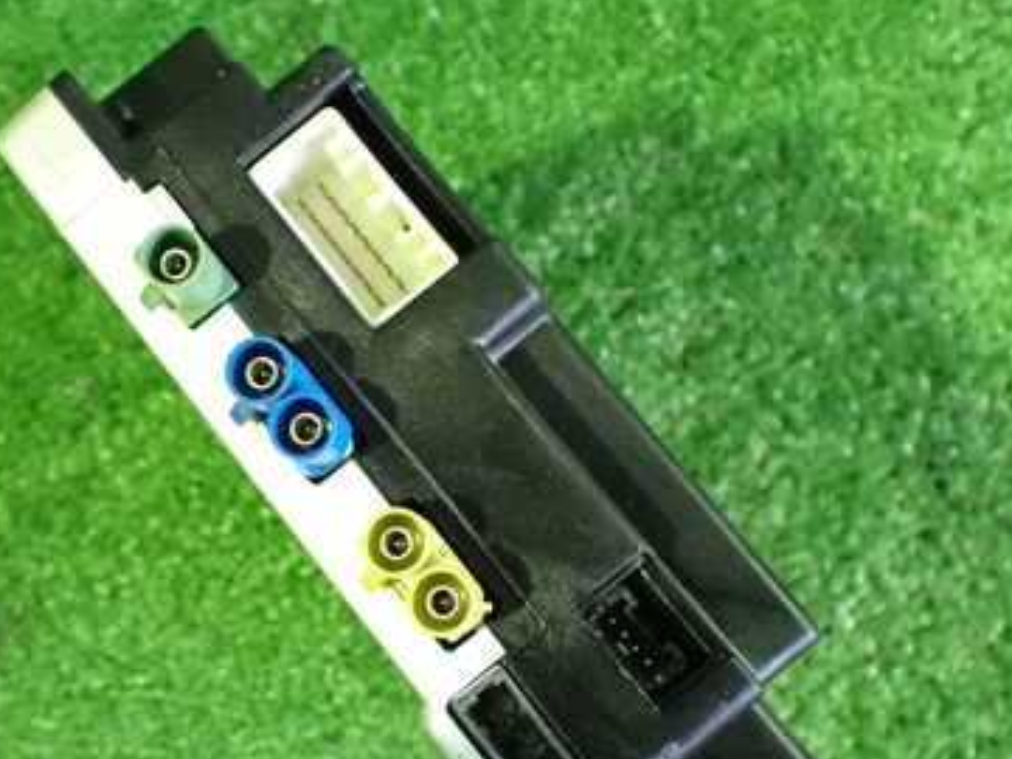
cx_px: 357
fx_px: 1462
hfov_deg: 37.9
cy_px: 469
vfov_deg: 29.0
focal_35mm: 50
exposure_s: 1/30
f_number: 2.3
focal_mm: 5.4
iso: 1600
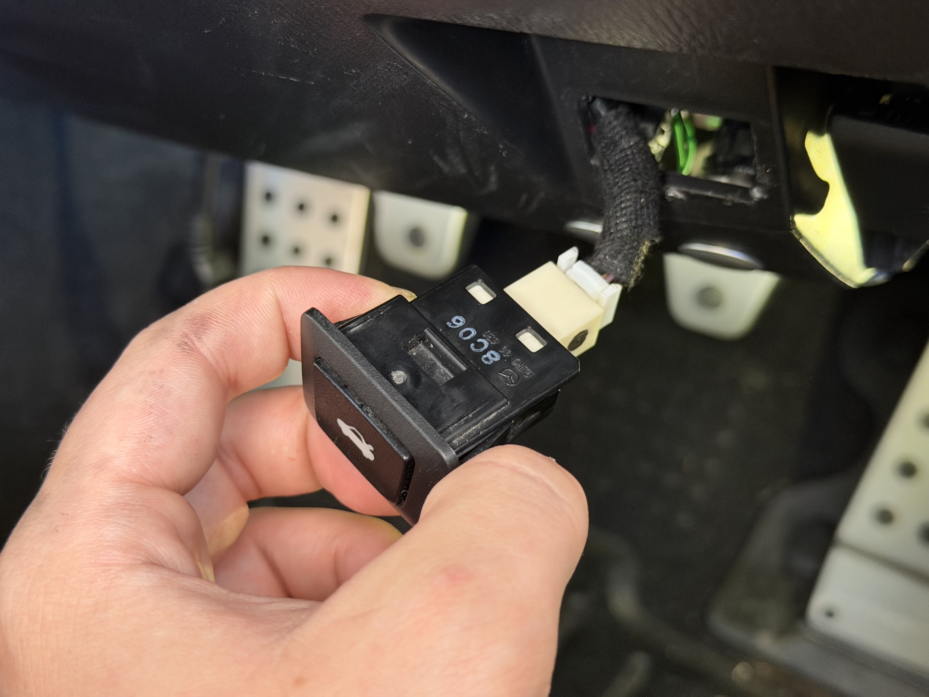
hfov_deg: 39.7
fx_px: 1288
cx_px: 464
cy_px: 348
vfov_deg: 30.3
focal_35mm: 48
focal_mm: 6.76
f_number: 1.78
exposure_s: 1/33
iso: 320
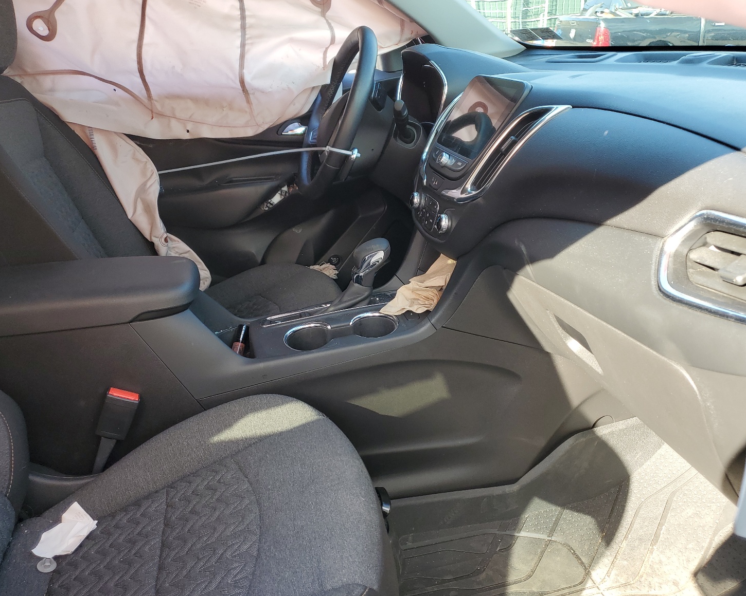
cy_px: 291
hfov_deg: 62.2
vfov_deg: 51.5
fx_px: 618
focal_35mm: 28
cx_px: 374
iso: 50
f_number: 1.5
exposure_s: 1/156
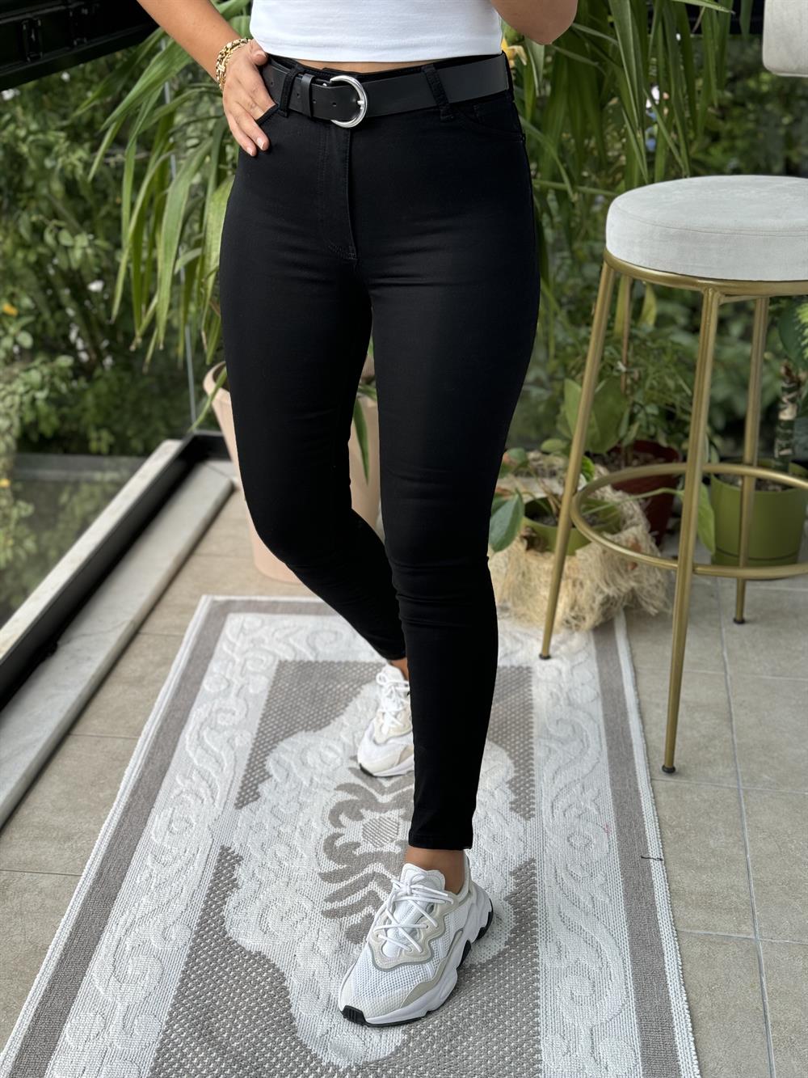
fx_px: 1494
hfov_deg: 30.3
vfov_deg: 39.7
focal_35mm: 48
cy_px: 539
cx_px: 404
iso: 64
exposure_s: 1/227
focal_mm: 6.76
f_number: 1.78
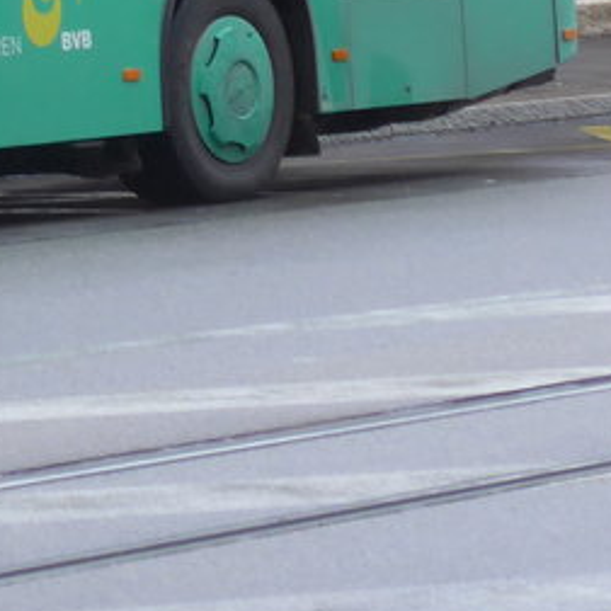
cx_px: -463
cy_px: -378
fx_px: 6211
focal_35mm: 311
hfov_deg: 5.5
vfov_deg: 5.6
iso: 250
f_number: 4.2
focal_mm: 15
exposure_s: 1/80
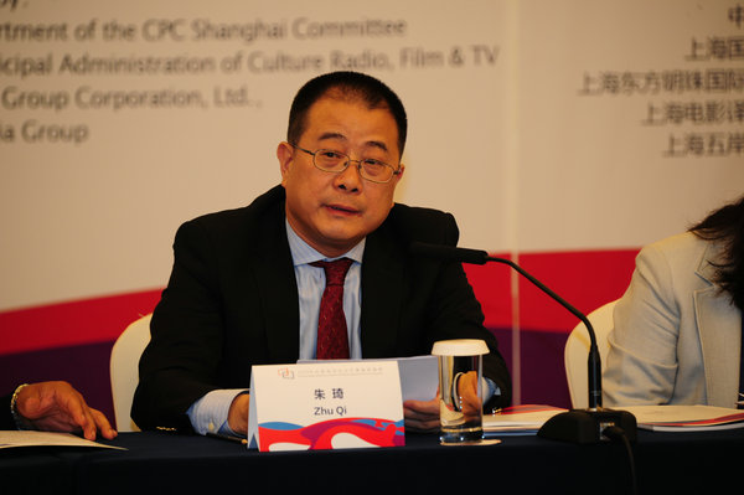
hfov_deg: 6.7
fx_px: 6401
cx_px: 372
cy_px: 248
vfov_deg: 4.4
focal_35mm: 310
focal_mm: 310
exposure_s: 1/50
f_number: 5.6
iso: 1000
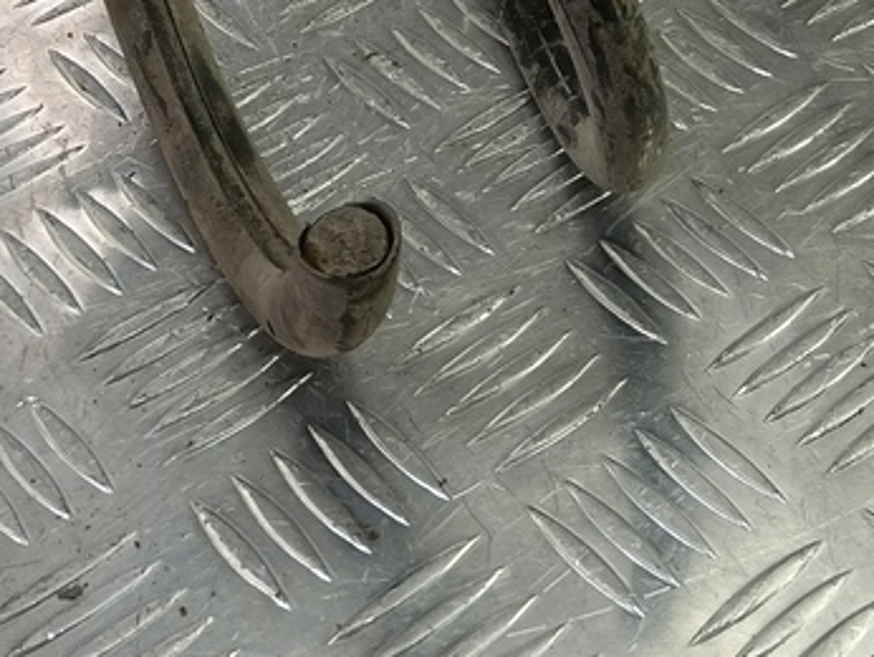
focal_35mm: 68
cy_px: -235
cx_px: 806
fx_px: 1718
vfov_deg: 19.6
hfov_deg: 27.4
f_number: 1.6
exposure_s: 1/50
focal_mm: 4.11
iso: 109
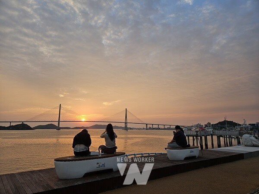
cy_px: 97
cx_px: 130
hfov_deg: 73.9
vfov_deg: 58.9
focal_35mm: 23
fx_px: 172
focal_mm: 5.4
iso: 25
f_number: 1.8
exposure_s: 1/350
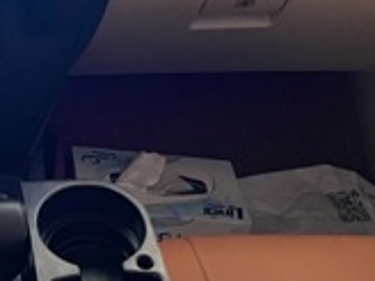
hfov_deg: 19.0
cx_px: -126
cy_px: -194
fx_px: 1029
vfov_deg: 14.1
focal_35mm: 95
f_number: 1.5
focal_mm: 5.7
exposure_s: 1/28
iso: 1000
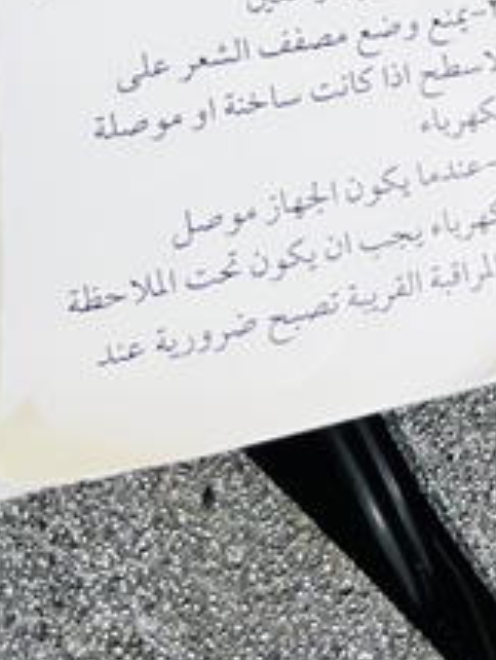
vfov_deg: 17.2
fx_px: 1849
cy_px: -460
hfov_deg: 13.8
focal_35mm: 97
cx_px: 856
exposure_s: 1/50
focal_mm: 5.1
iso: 200
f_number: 1.6
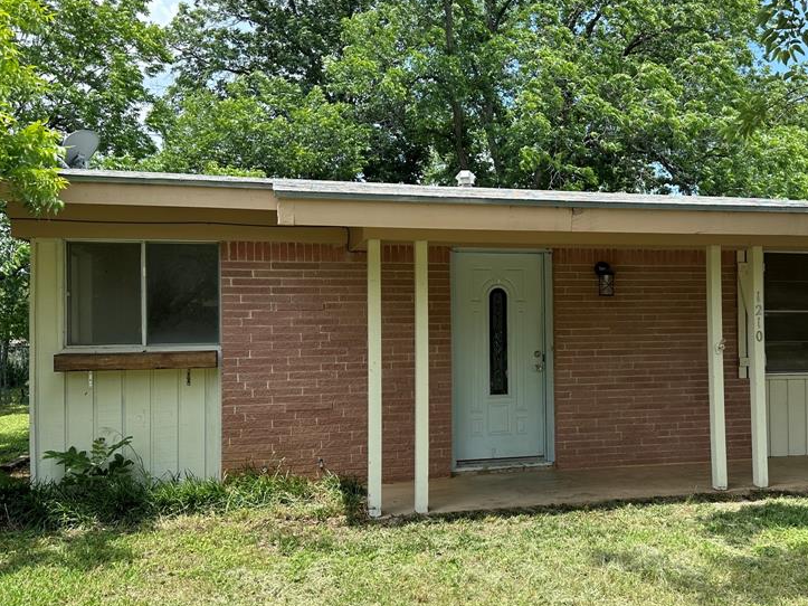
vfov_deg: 41.8
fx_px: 793
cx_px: 519
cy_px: 315
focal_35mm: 34
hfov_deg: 53.2
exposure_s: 1/1171
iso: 80
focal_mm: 6.86
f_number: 1.78
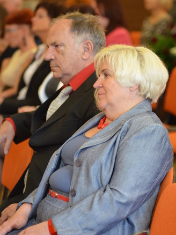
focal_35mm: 184
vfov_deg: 10.8
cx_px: 88
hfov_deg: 8.1
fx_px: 1249
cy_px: 123
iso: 1600
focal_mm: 112
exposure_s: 1/80
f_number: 2.8
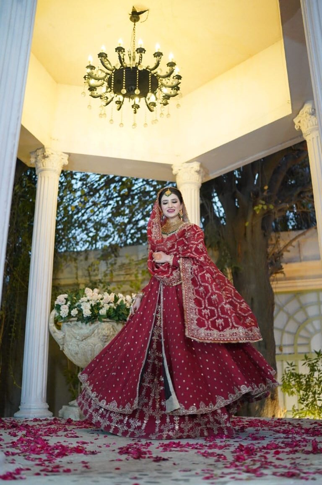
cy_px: 242
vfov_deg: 54.5
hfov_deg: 37.8
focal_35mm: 35
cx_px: 161
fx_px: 470
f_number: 1.4
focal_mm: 35
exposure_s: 1/200
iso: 4000
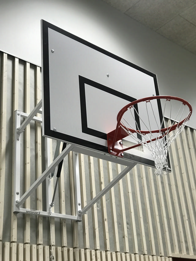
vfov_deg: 33.8
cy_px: 130
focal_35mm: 57
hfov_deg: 25.7
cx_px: 98
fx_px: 430
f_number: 2.8
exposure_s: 1/52
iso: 80
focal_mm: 6.6
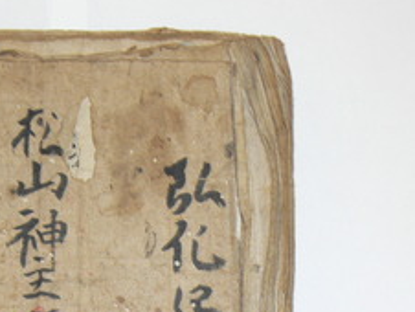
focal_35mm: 99
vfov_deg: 14.3
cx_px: 42
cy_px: 413
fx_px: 1188
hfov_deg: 19.5
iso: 100
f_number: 2.8
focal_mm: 7.4
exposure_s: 1/30
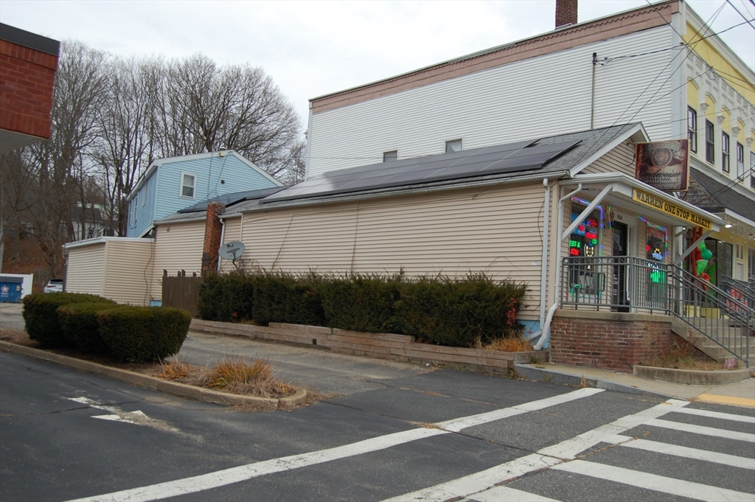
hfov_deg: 62.0
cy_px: 251
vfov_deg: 43.5
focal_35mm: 30
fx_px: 629
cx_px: 378
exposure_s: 1/125
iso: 250
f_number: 5.6
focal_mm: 20
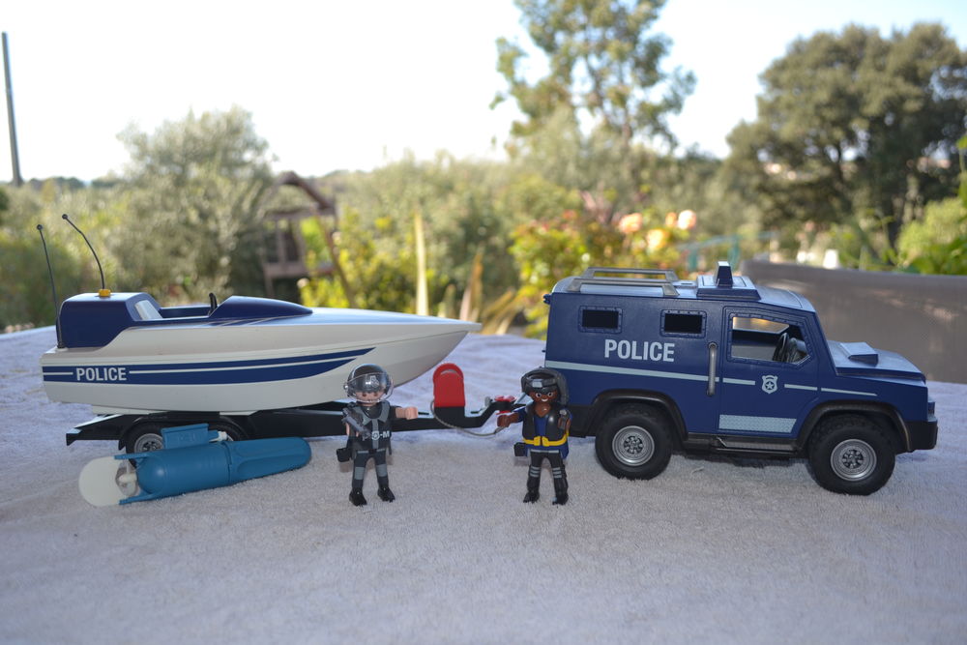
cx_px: 484
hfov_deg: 61.9
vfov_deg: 43.6
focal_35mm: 30
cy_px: 322
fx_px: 806
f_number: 4
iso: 100
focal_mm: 20
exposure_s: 1/200
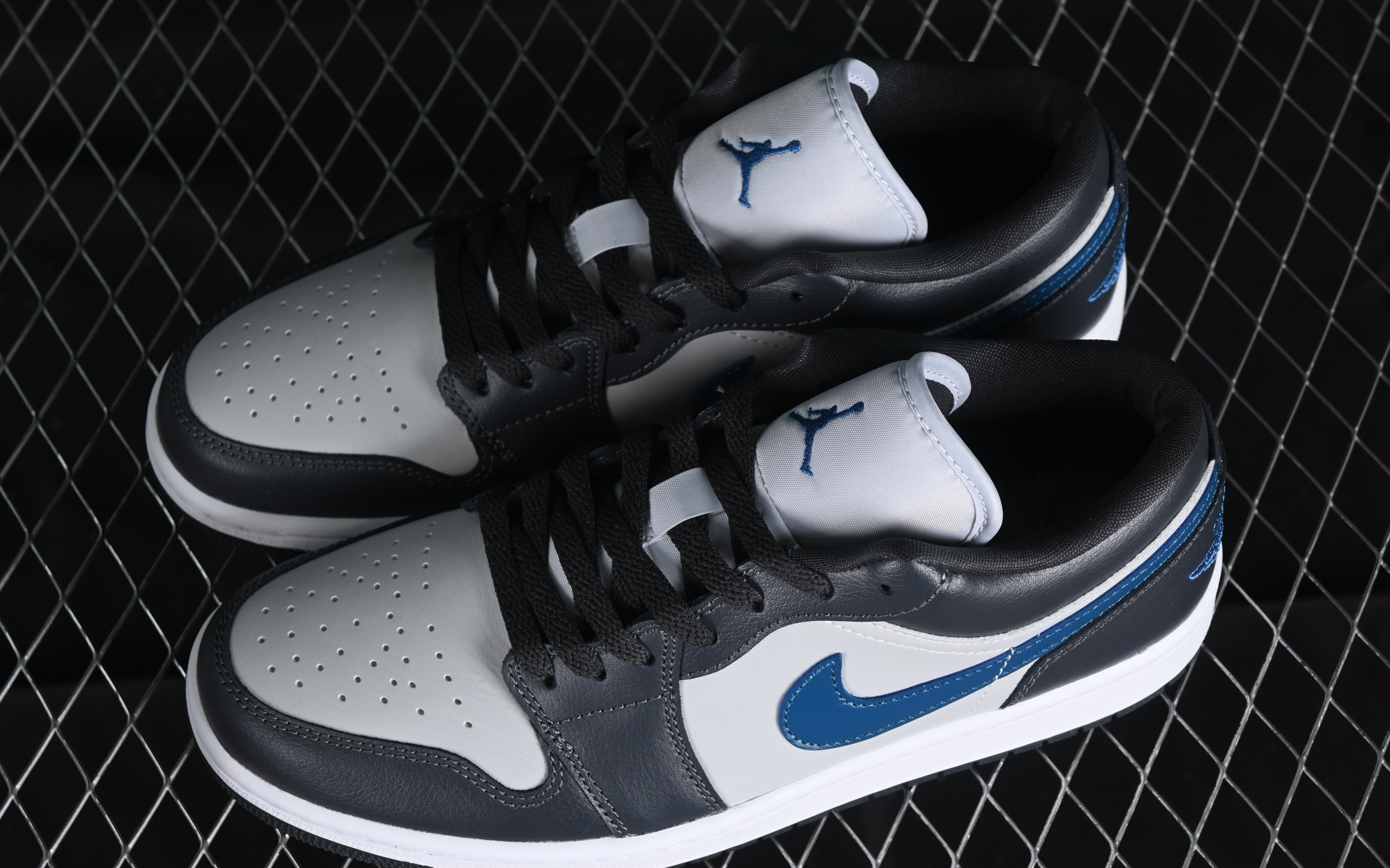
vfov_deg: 16.9
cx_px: 692
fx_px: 2917
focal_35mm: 77
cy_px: 450
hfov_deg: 26.8
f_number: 6.3
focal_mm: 50
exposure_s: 1/60
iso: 160
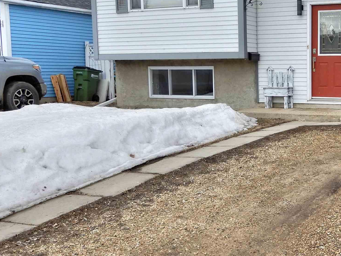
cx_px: 316
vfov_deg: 29.1
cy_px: 130
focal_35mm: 50
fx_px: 493
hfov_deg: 35.6
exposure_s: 1/800
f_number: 3.4
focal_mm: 4.3
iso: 80
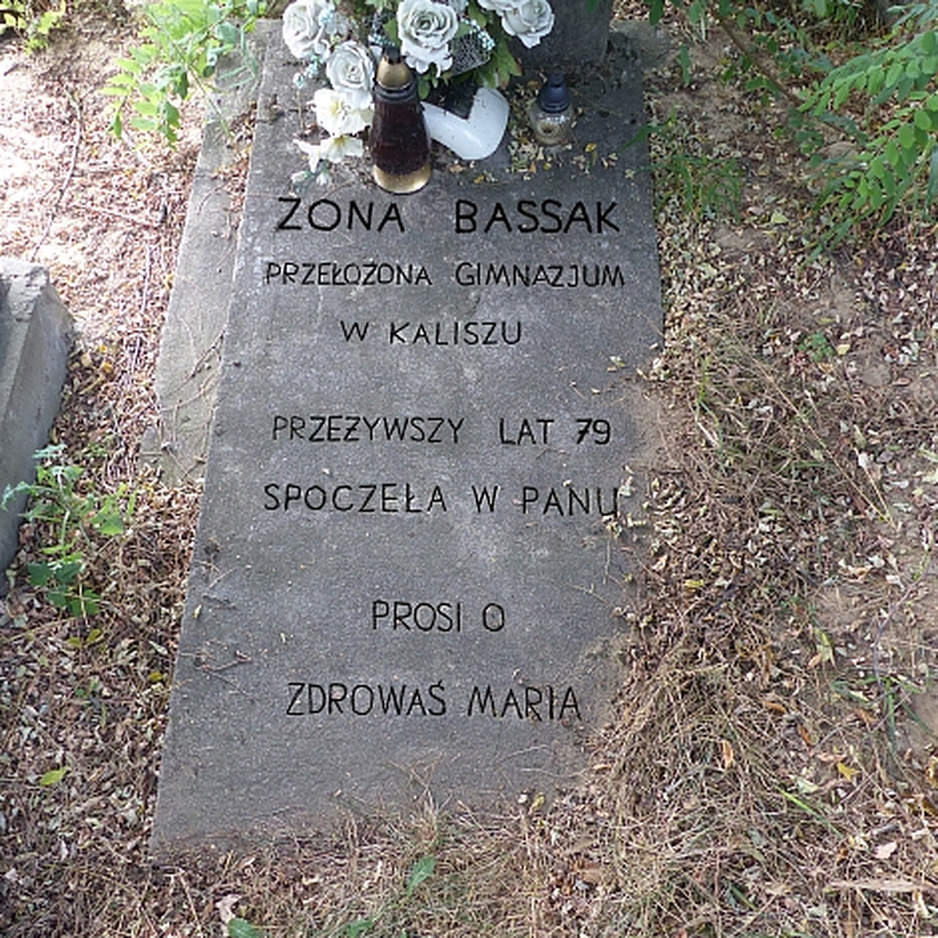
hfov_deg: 54.0
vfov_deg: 54.0
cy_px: 462
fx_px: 920
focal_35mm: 30
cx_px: 452
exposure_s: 1/80
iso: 100
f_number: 2.8
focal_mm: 4.5
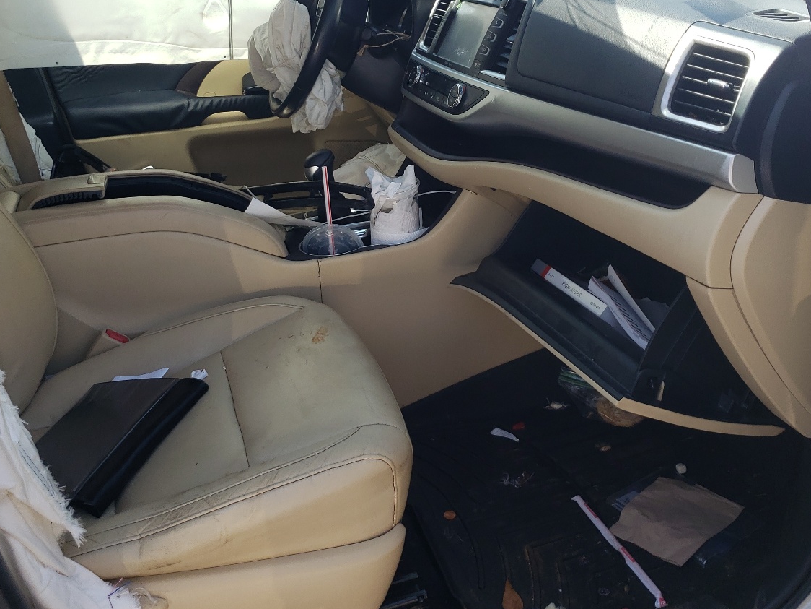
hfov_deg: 50.1
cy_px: 210
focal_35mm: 37
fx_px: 867
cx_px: 405
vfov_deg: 38.3
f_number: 1.5
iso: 50
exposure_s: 1/714
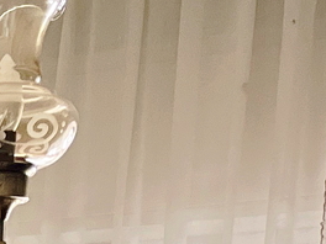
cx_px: -384
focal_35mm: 189
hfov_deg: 9.6
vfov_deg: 6.7
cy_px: 849
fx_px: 1780
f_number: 1.6
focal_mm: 5.1
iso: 125
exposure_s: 1/102
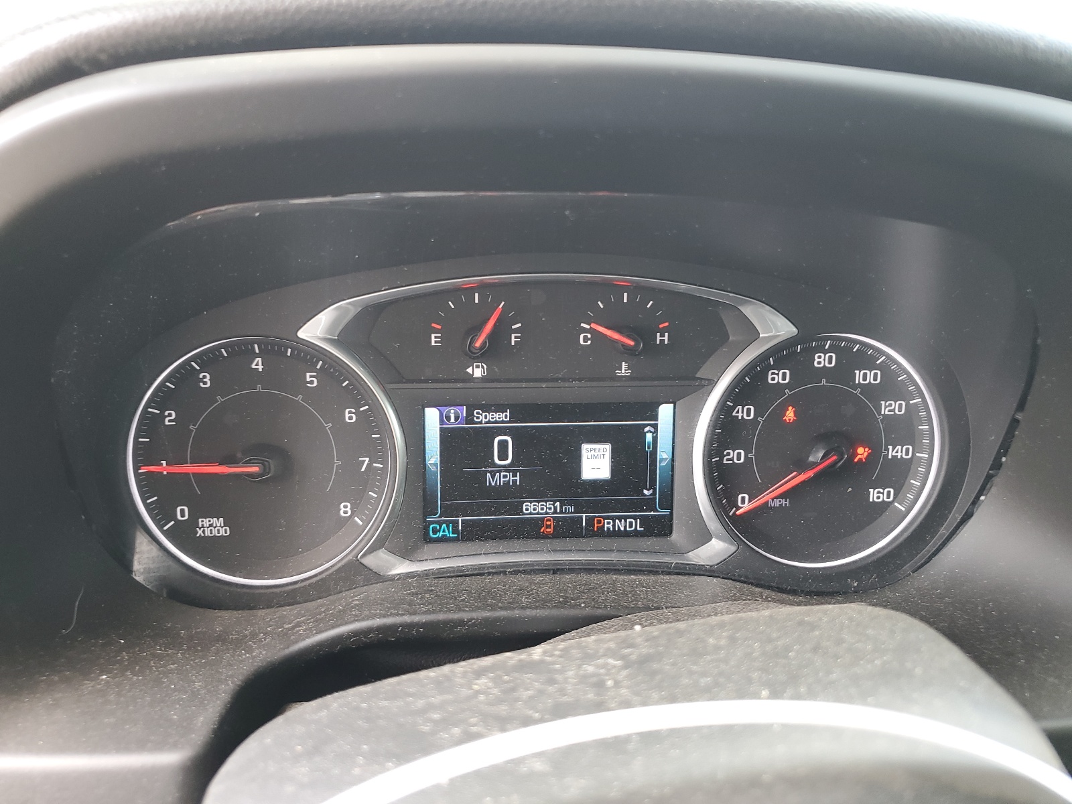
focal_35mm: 26
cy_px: 402
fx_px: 805
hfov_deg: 67.3
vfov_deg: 53.1
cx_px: 536
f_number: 1.5
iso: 58
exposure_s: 1/60.2
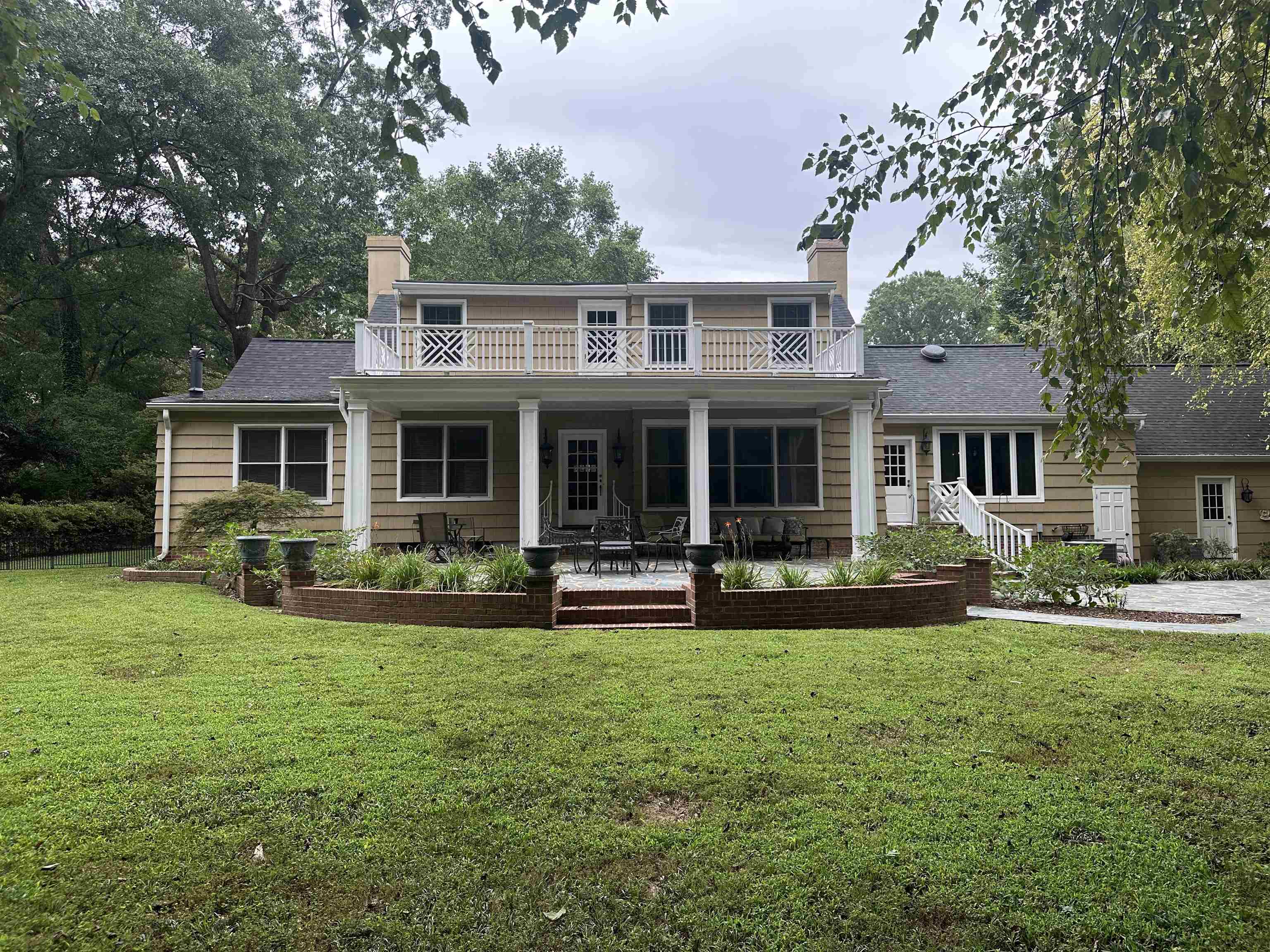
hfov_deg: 71.6
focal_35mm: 24
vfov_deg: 56.8
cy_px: 476
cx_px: 635
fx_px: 881
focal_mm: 6.86
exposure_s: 1/630
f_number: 1.78
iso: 80
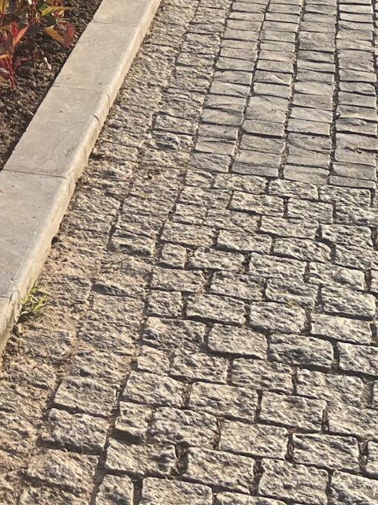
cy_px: -208
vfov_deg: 17.4
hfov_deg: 13.3
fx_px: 1514
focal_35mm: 104
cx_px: -208
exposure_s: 1/3413
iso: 50
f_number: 1.6
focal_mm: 5.1
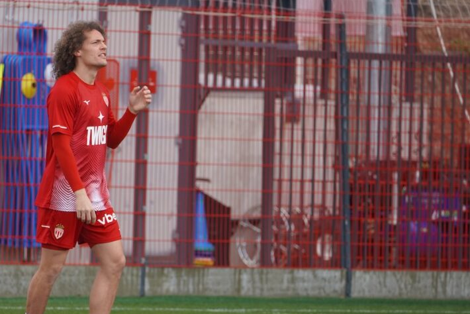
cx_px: 154
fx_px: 9887
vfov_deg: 1.8
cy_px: 192
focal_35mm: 757
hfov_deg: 2.7
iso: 500
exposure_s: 1/500
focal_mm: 350
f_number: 6.3
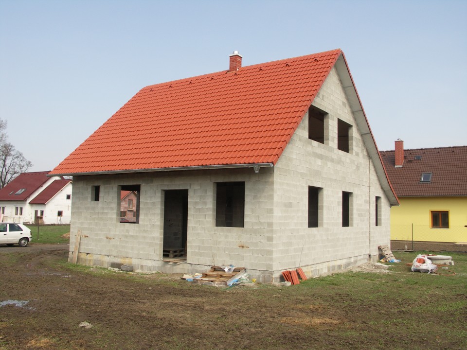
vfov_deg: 42.9
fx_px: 445
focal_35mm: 33
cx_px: 234
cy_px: 175
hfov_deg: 55.4
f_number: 5.6
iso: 100
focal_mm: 8.7
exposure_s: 1/320
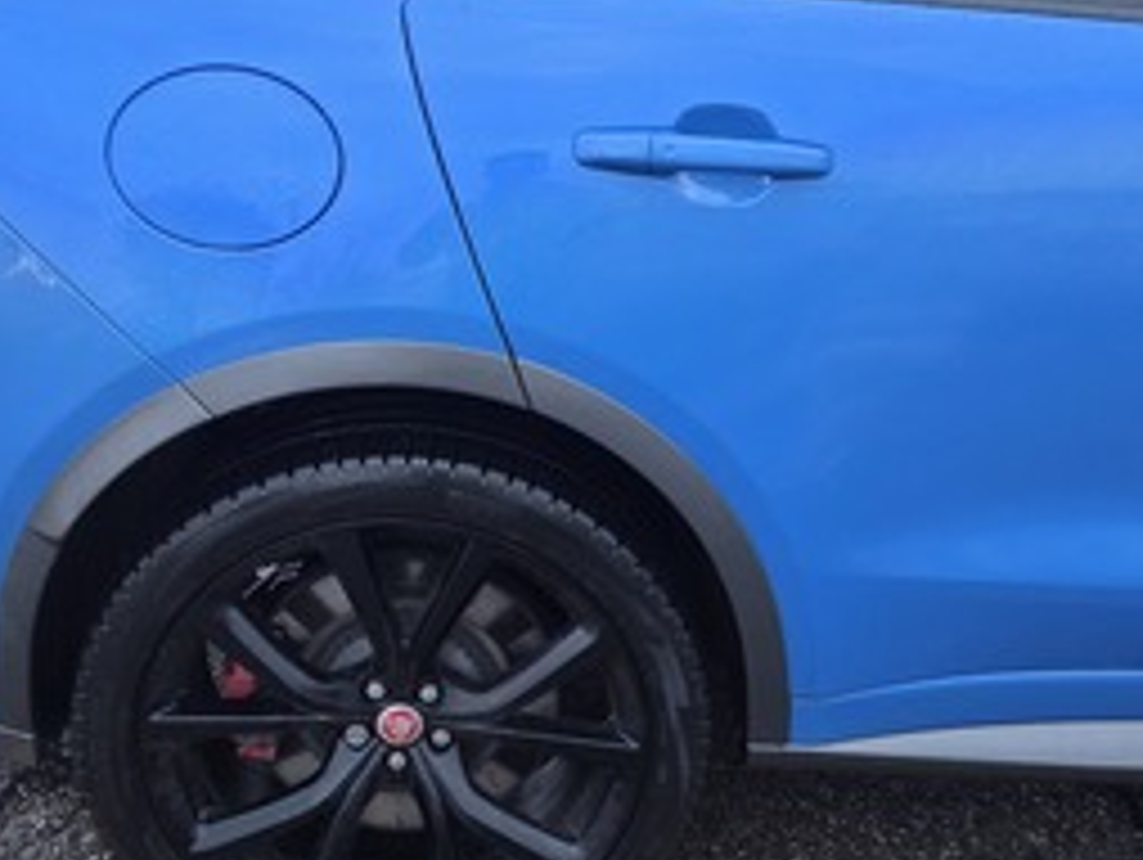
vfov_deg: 37.7
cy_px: 376
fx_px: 1256
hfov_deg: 48.9
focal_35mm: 38
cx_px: 540
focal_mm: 5.4
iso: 640
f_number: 1.8
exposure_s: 1/120
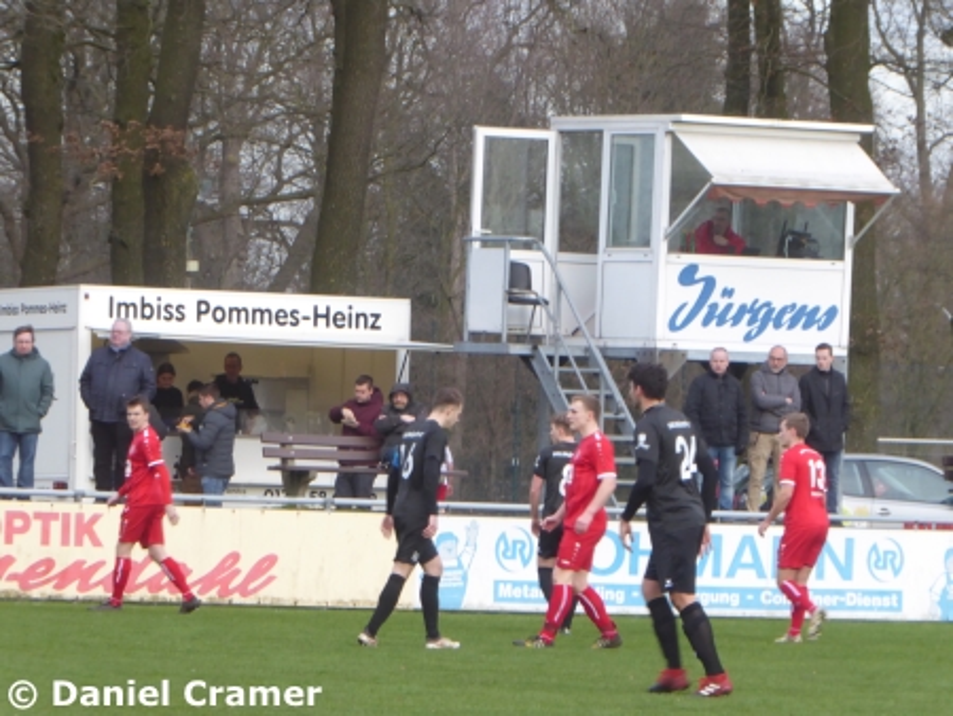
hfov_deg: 5.3
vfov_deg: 4.0
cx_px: 476
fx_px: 10274
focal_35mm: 373
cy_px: 358
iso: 320
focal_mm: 66.8
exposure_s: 1/100
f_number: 6
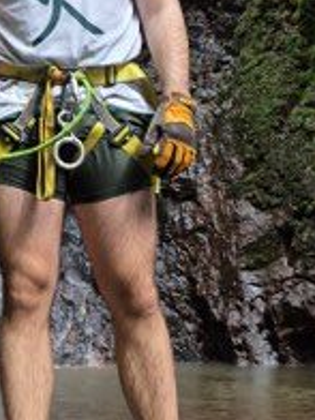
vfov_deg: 25.5
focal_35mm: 75
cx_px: 81
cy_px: 79
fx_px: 910
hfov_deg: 19.5
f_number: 1.8
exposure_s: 1/120
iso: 320
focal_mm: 5.4
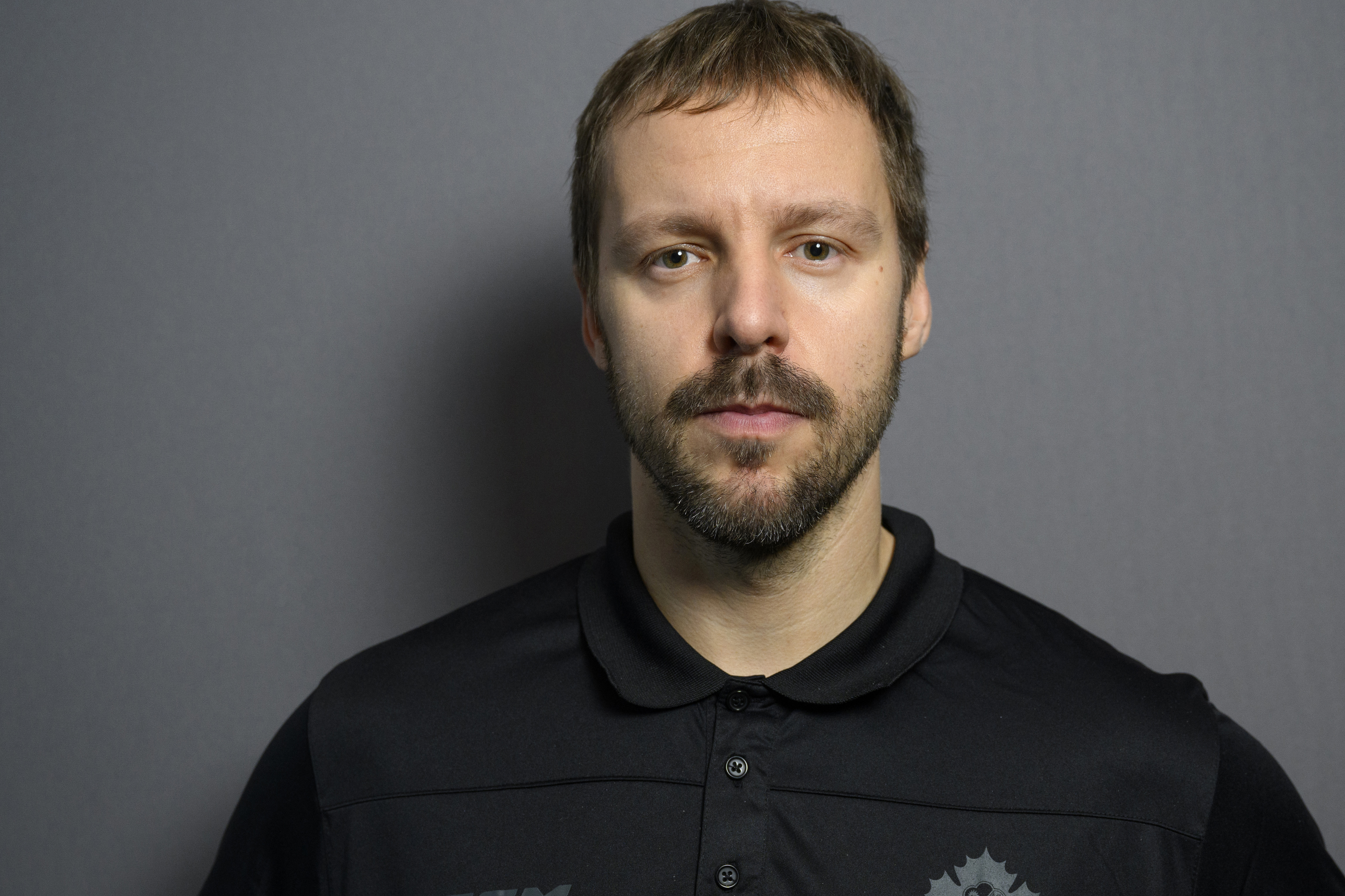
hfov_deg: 33.4
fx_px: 2241
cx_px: 743
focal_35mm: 60
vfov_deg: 22.6
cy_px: 495
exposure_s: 1/250
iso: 800
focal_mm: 46
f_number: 4
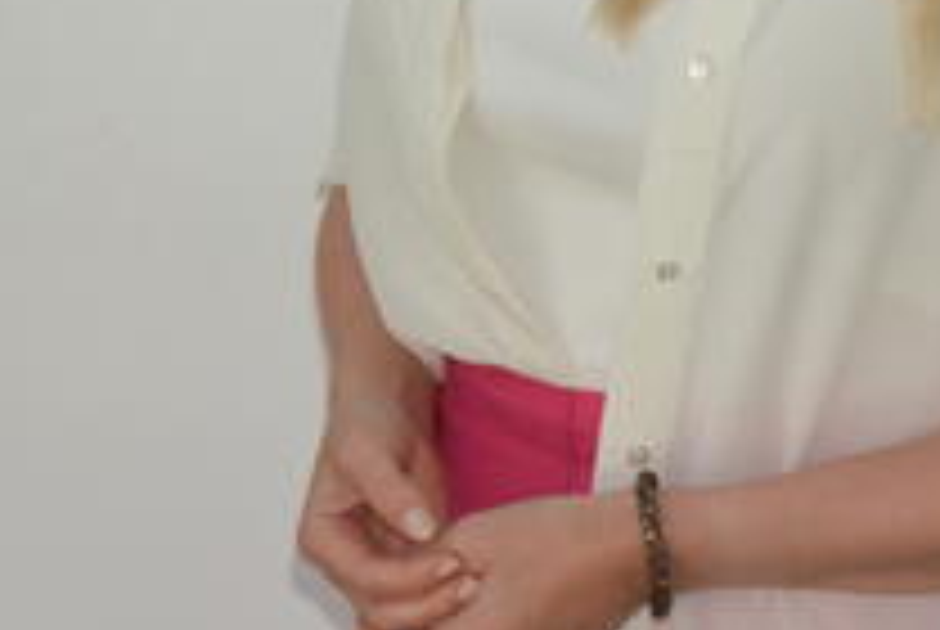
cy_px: -272
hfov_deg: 13.3
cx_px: -225
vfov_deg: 9.0
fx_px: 3896
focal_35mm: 149
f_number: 3.5
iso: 100
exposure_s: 1/200
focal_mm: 26
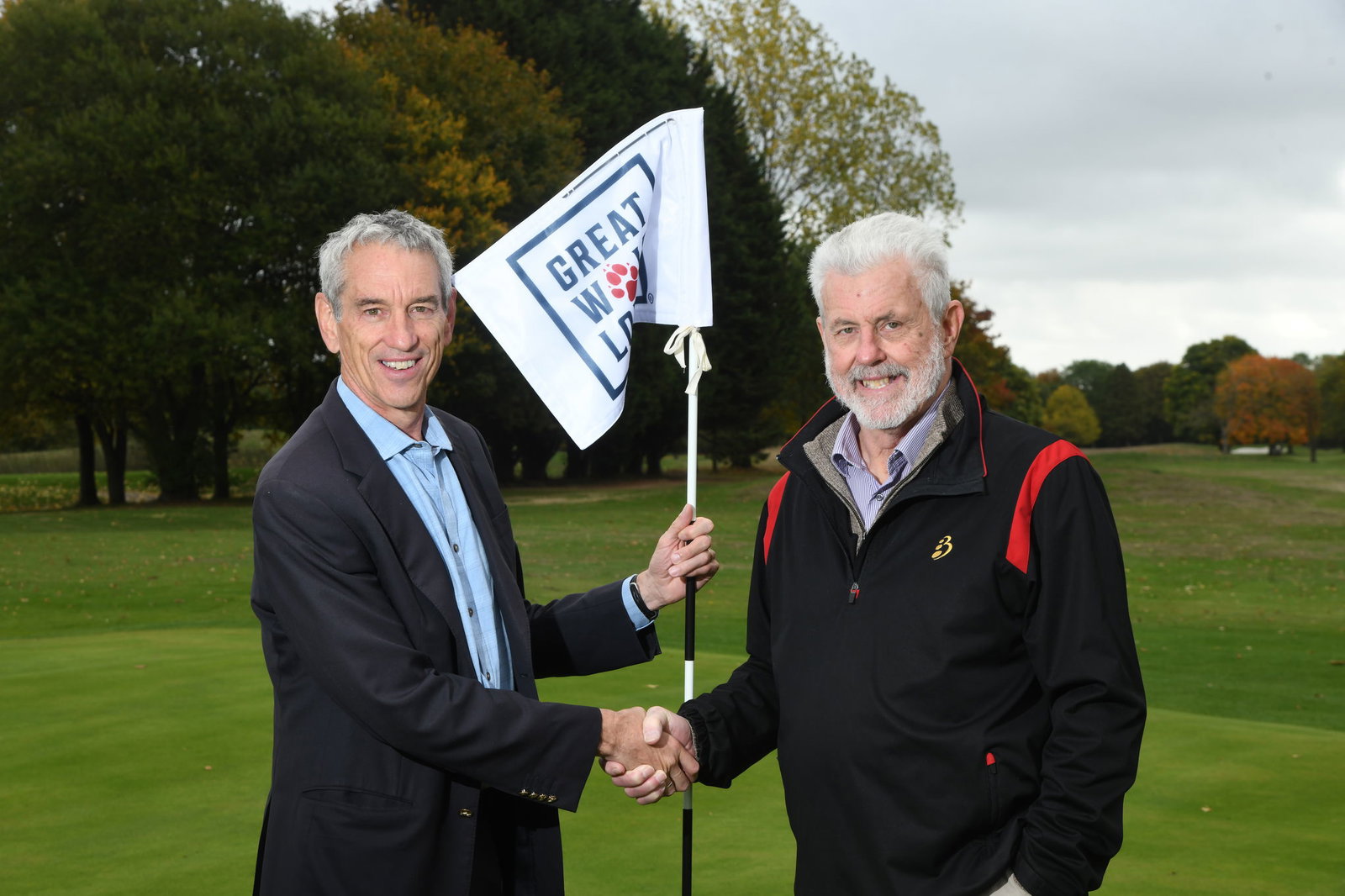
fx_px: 2465
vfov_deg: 20.6
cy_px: 448
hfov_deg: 30.5
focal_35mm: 66
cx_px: 672
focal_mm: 66
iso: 400
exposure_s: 1/200
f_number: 7.1
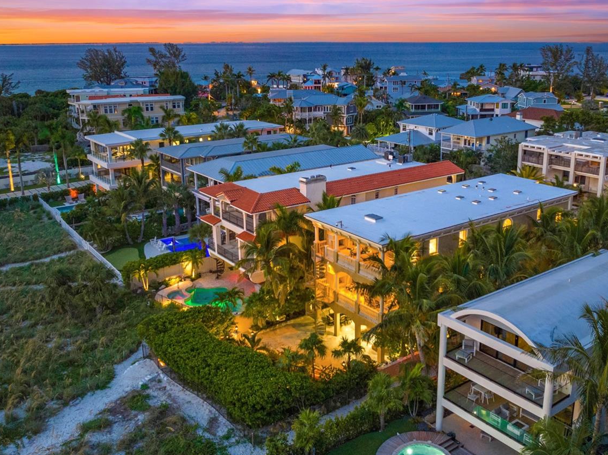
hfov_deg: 53.9
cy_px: 205
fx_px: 597
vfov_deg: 41.7
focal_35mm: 34
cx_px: 339
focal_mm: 12.29
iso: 970
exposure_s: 1/6
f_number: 2.8
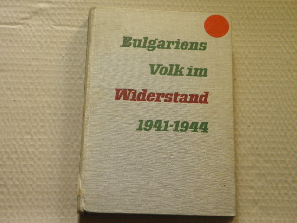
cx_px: 148
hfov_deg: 32.7
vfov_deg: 24.8
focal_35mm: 59
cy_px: 112
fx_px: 506
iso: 400
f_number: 4.1
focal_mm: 10.6
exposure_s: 1/8
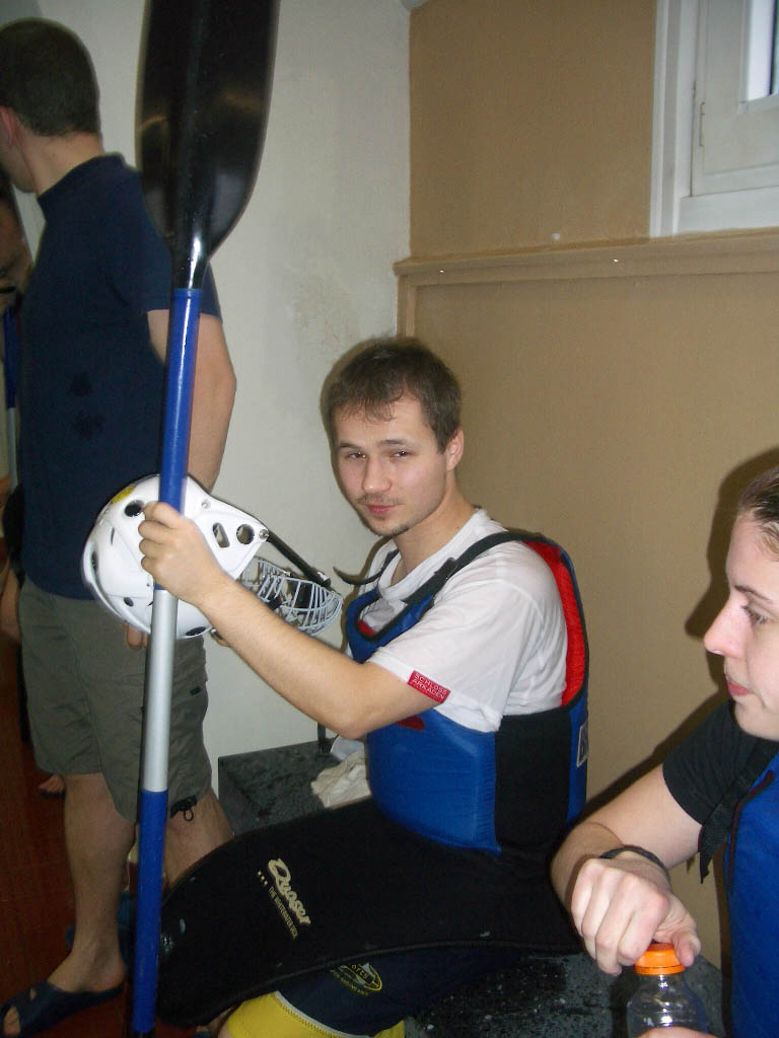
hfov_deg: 40.7
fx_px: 1050
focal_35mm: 35
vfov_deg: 52.6
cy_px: 519
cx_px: 390
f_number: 2.6
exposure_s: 1/60
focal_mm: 5.8
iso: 100
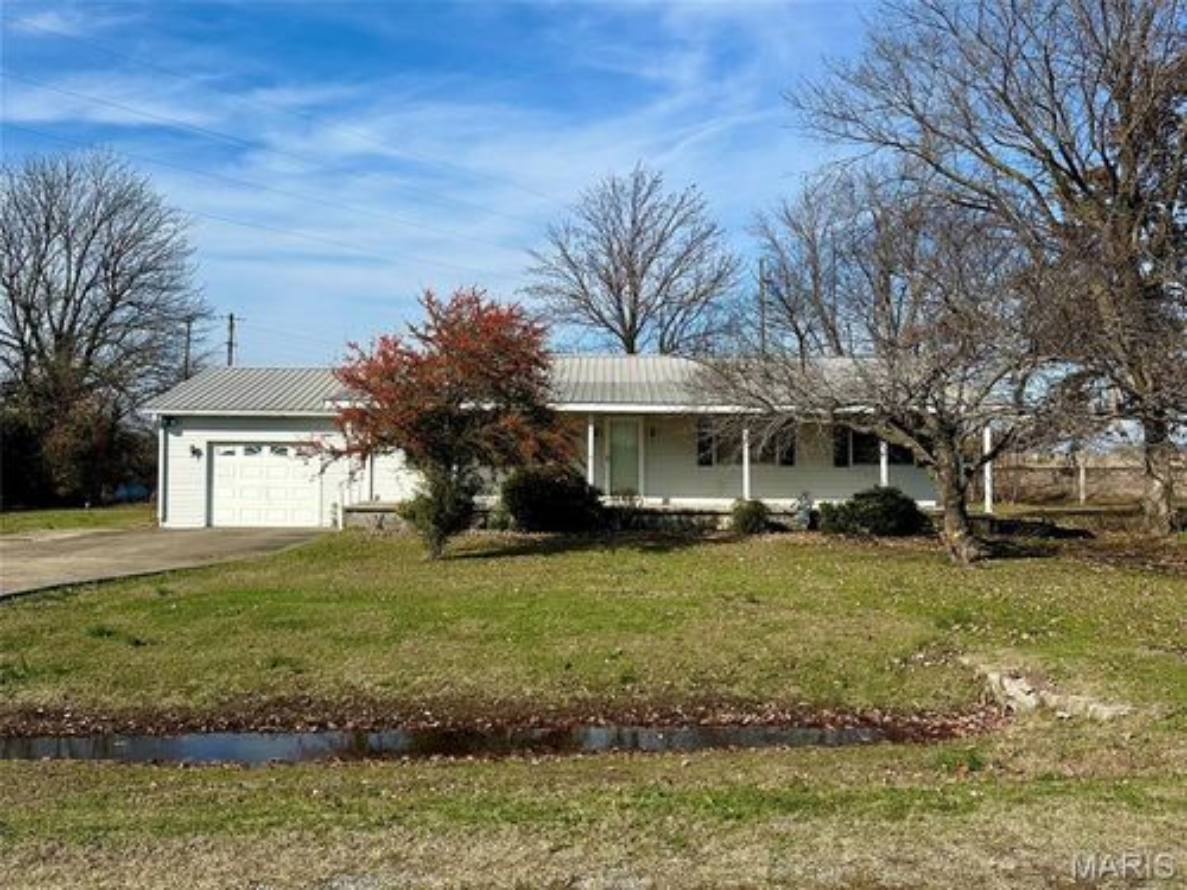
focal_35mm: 24
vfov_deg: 56.8
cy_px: 445
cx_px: 594
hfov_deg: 71.6
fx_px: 823
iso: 80
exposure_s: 1/6623
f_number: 1.78
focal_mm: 6.86
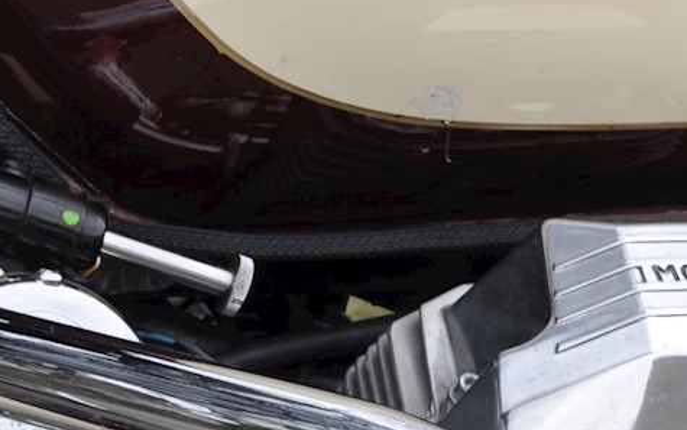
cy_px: 684
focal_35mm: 247
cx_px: 822
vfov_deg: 5.3
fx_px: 4625
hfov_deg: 8.4
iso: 200
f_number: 10
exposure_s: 1/100
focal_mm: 40
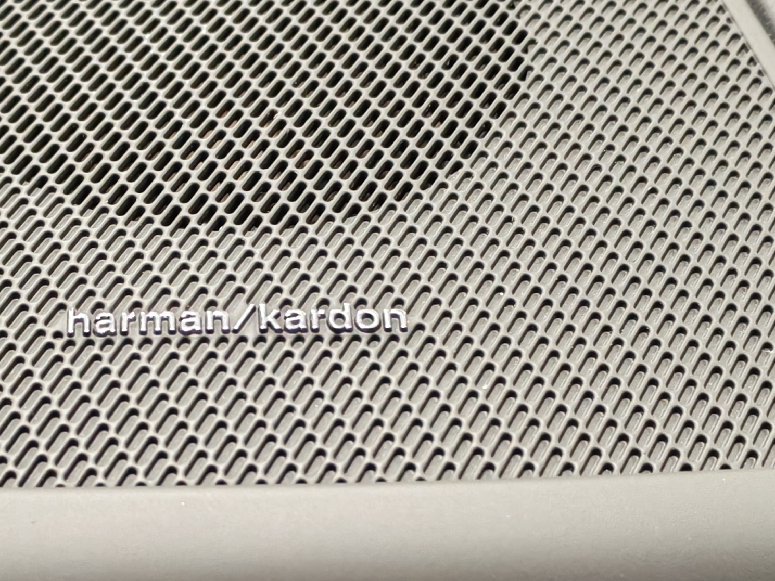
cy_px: 492
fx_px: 1970
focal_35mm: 88
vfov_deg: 16.6
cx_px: 270
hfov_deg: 22.2
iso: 1869
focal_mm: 6.12
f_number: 1.9
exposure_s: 1/33.3
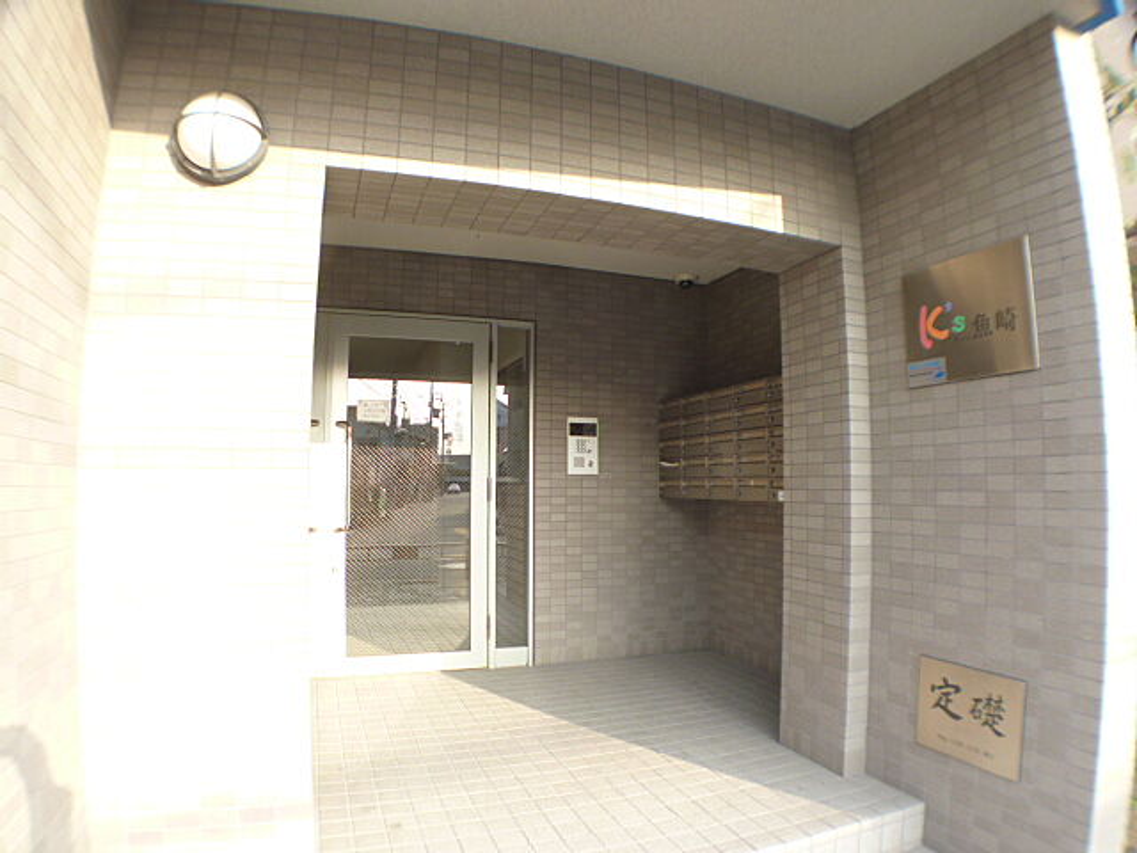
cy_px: 426
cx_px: 568
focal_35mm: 32
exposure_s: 1/60
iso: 160
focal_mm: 5.7
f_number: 2.9
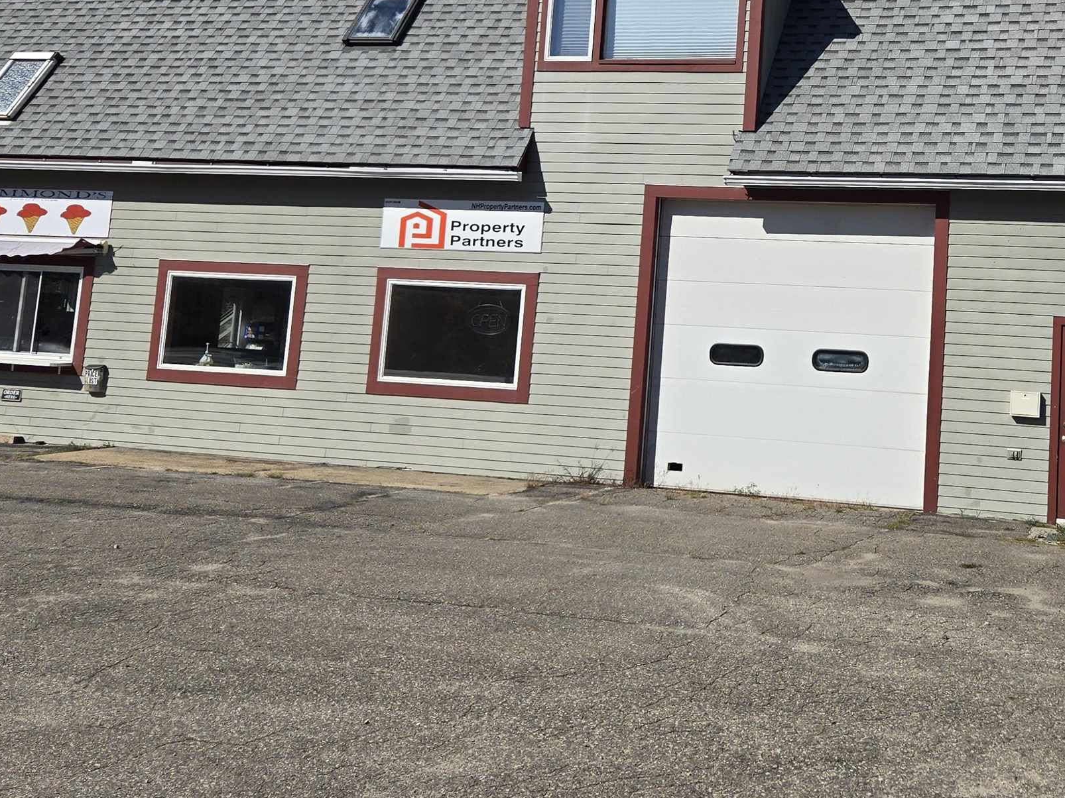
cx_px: 824
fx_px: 1354
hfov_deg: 41.4
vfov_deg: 32.3
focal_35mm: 44
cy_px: 207
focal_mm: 5.4
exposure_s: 1/2897
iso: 25
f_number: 1.8
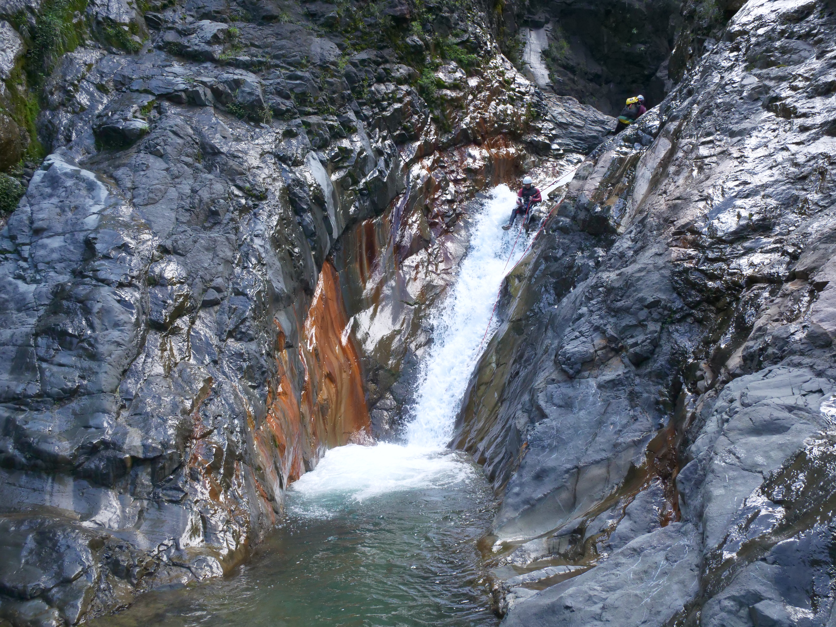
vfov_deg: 46.8
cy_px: 314
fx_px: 725
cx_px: 418
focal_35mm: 30
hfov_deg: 60.0
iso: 1600
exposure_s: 1/320
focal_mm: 15
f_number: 7.1
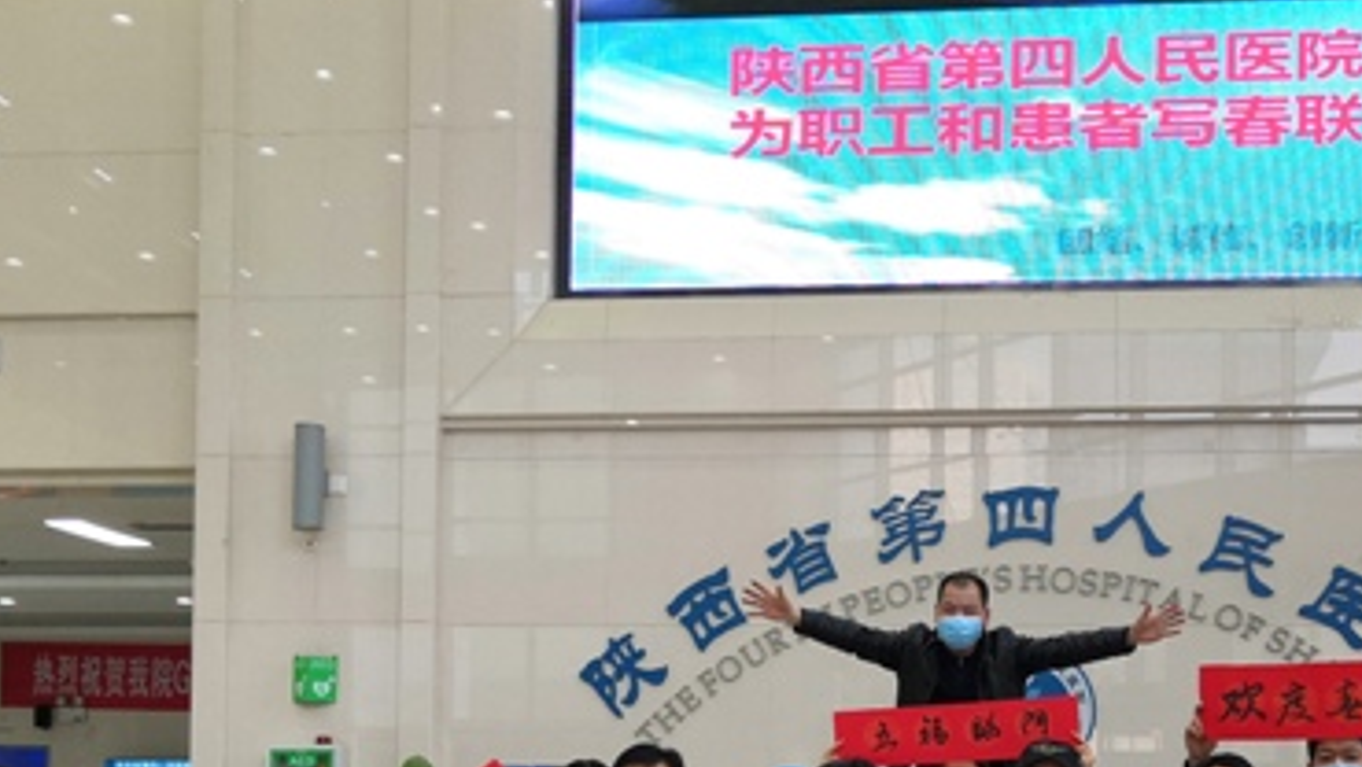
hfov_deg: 40.3
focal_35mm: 51
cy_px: 774
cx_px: 849
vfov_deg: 22.6
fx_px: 1843
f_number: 1.8
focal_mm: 3.95
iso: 125
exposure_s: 1/60
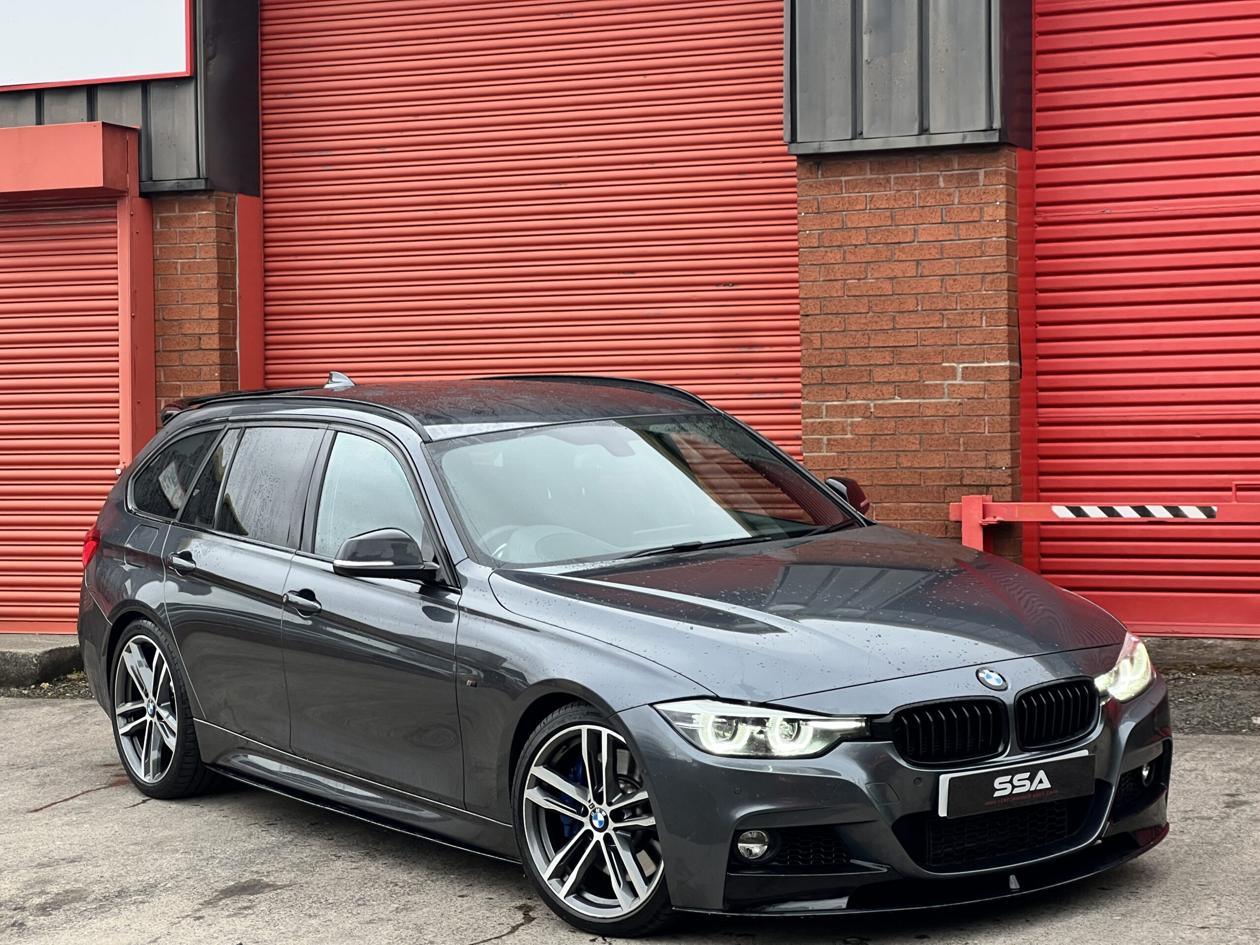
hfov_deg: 25.3
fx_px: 2803
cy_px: 472
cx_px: 630
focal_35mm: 77
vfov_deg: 19.1
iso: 64
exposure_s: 1/99
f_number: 2.8
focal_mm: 9
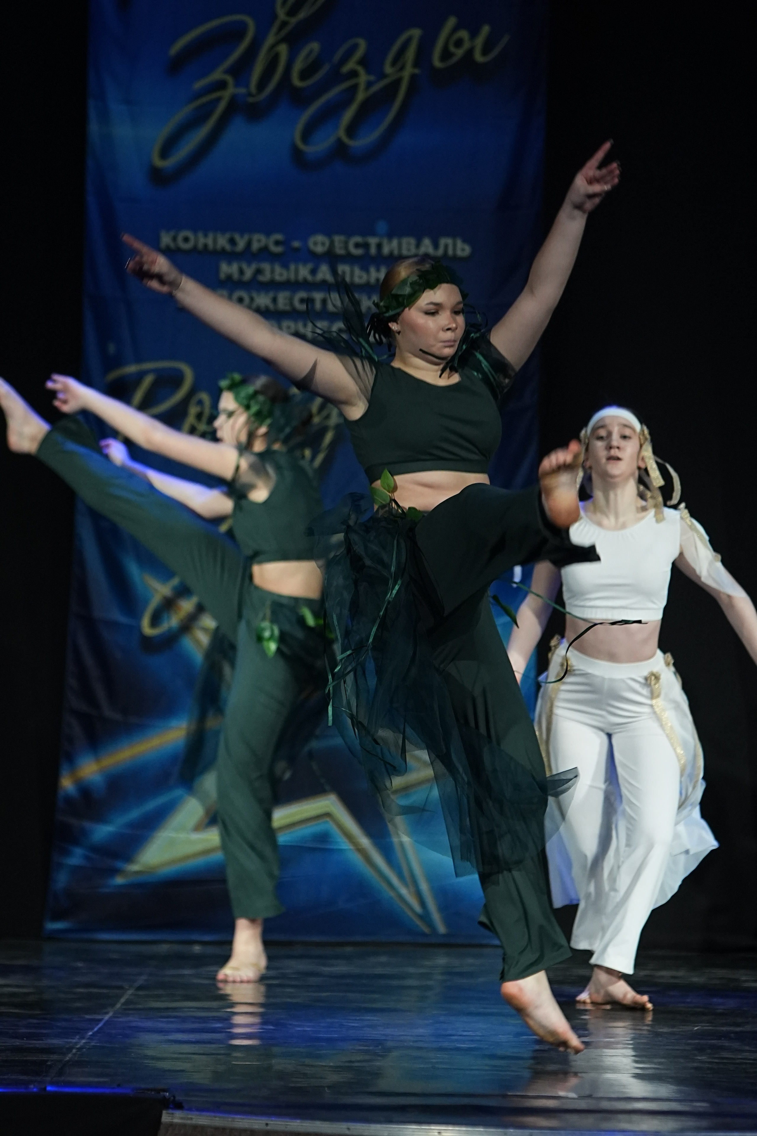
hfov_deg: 5.9
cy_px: 568
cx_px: 378
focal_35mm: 232
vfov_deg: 8.9
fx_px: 7317
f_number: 2.8
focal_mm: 155
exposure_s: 1/400
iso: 2000
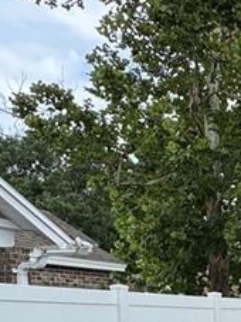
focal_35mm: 74
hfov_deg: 17.7
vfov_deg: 23.9
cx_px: 367
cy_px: 389
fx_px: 688
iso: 50
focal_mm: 2.22
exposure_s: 1/605
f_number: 2.2
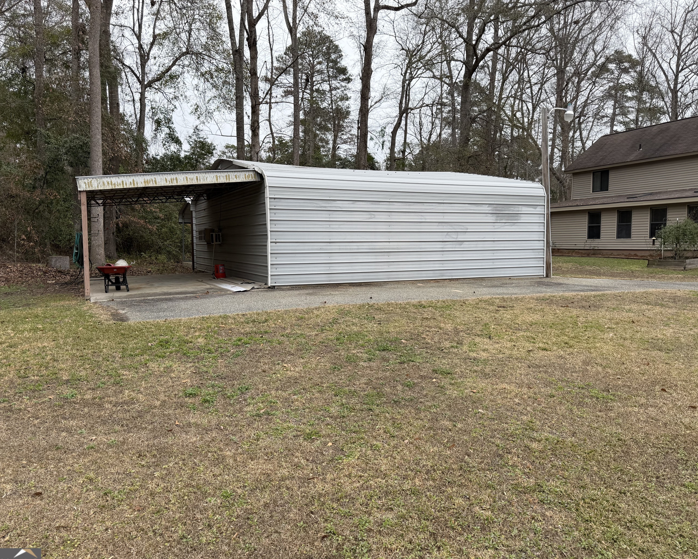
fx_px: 537
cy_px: 286
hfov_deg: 66.0
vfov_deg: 54.9
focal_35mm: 26
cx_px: 341
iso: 80
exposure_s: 1/407
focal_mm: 6.76
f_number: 1.78
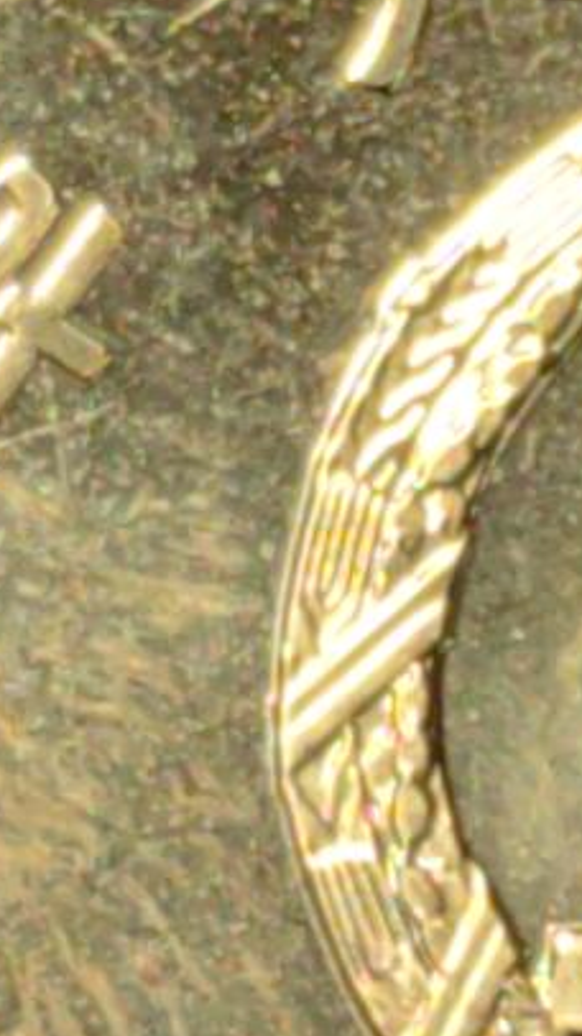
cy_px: 990
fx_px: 10493
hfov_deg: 3.2
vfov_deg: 5.6
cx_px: 952
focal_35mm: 382
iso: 50
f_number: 2
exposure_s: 1/175
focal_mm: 5.75
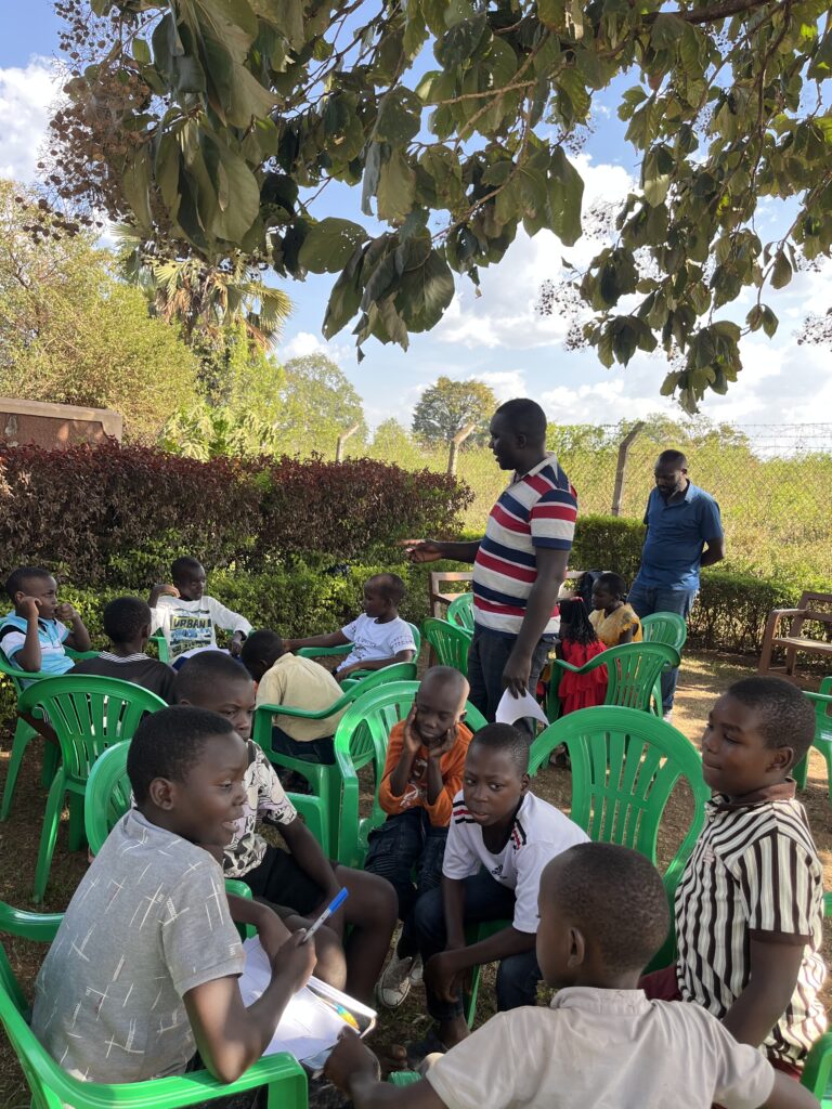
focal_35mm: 26
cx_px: 416
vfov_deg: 67.3
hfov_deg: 53.1
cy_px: 554
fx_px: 833
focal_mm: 5.1
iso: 50
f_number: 1.6
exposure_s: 1/418
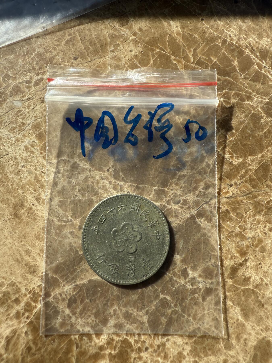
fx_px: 251
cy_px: 182
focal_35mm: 24
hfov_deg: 56.8
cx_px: 136
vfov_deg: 71.6
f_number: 2.2
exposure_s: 1/992
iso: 40
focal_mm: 2.22
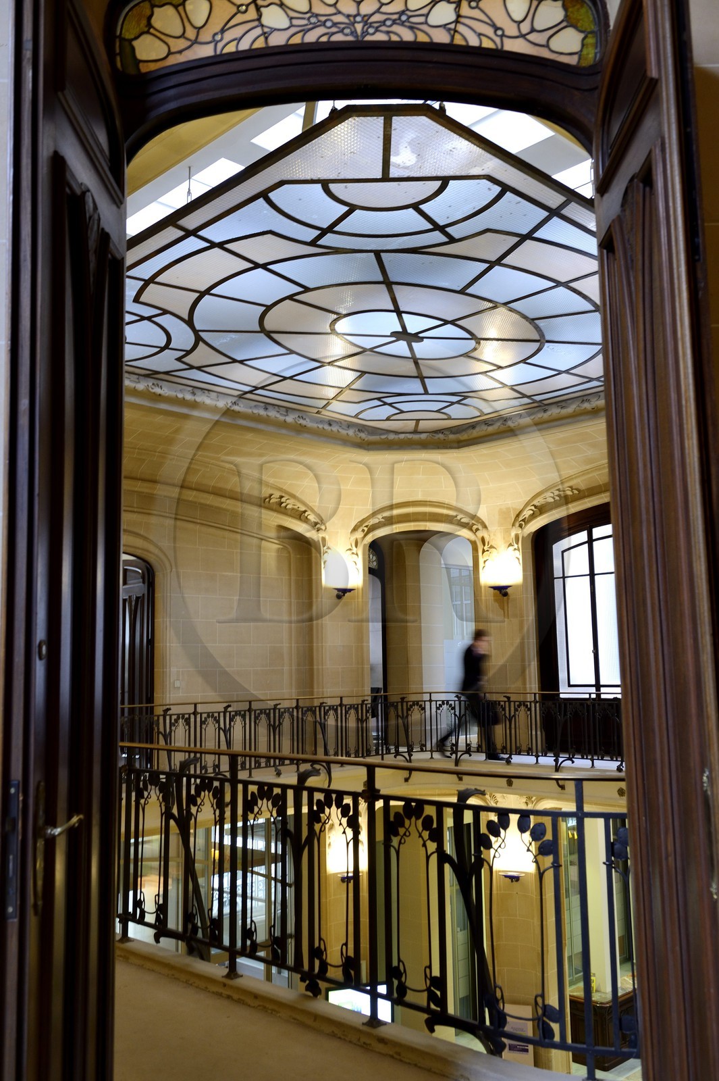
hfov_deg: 41.1
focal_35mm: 32
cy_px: 540
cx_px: 360
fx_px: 960
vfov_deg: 58.7
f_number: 7.1
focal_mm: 32
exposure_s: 1/10
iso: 800
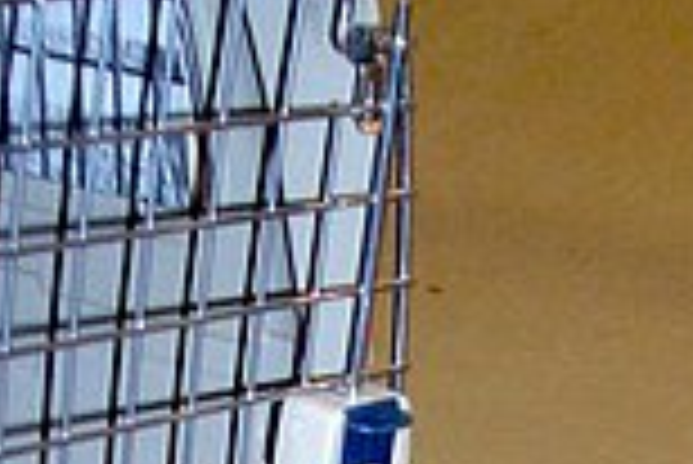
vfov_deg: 9.0
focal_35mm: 142
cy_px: 982
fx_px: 2736
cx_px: 459
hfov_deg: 14.4
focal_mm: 5.8
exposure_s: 1/60
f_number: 2.6
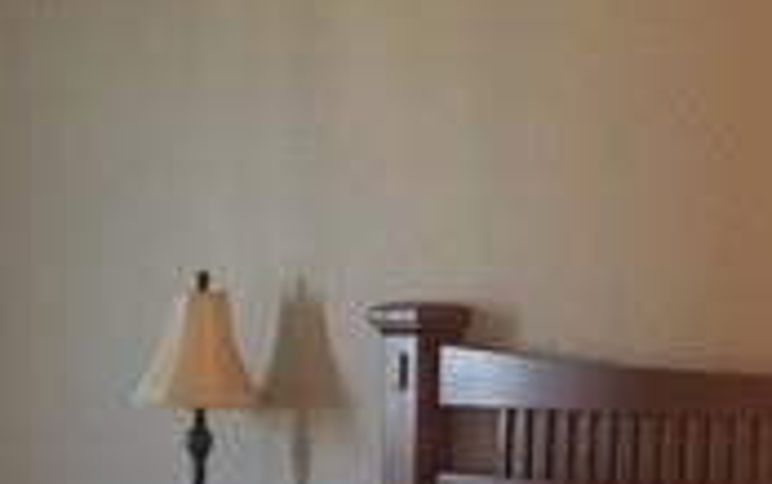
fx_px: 2379
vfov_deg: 11.2
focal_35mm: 113
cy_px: 693
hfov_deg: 18.2
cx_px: 102
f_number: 2.2
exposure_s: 1/15
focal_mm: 4.15
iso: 250
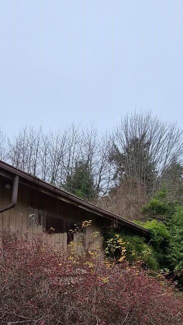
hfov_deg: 37.6
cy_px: 264
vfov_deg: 57.5
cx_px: 71
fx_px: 267
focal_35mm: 31
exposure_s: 1/367
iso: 25
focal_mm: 1.7
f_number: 2.2
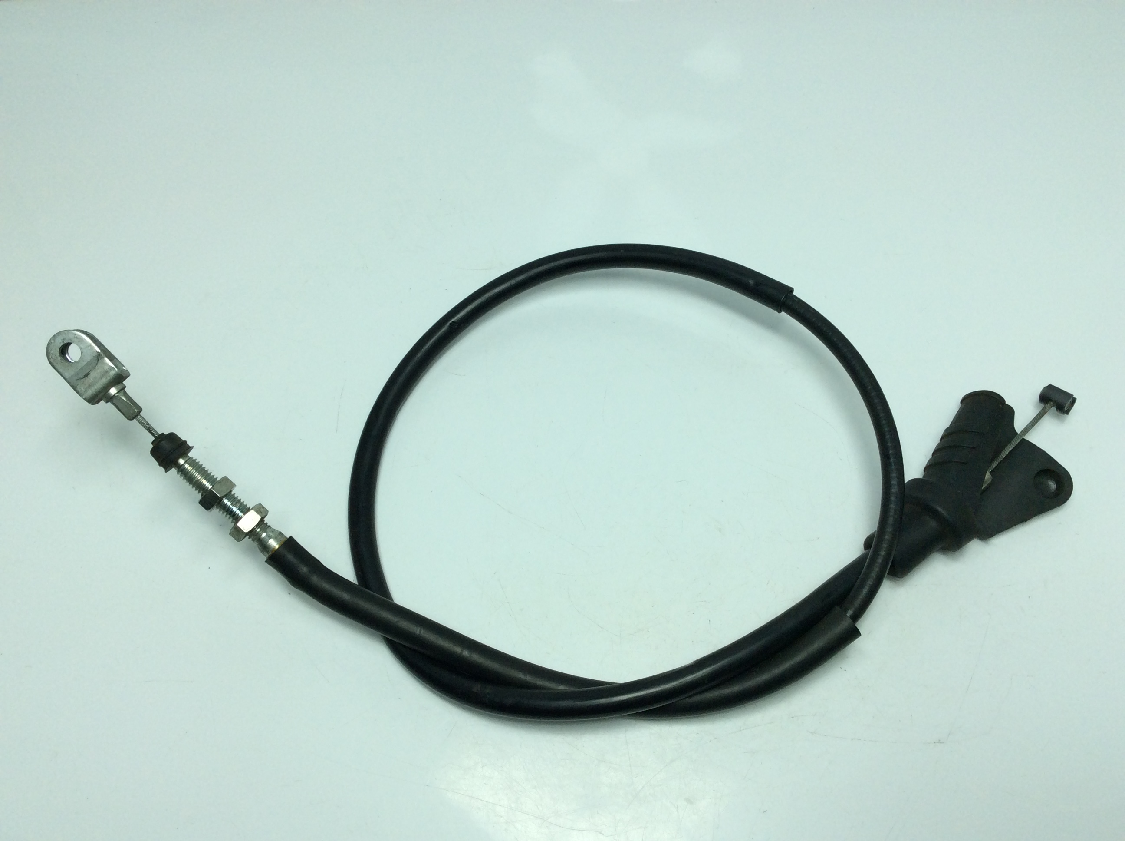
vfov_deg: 44.1
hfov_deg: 56.9
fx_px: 1038
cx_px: 562
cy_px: 420
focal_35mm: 32
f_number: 2.4
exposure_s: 1/602
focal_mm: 3.3
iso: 32
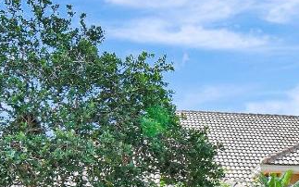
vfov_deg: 17.7
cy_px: 241
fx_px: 562
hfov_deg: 28.5
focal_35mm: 69
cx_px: 277
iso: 1250
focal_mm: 13
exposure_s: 1/4000
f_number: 8
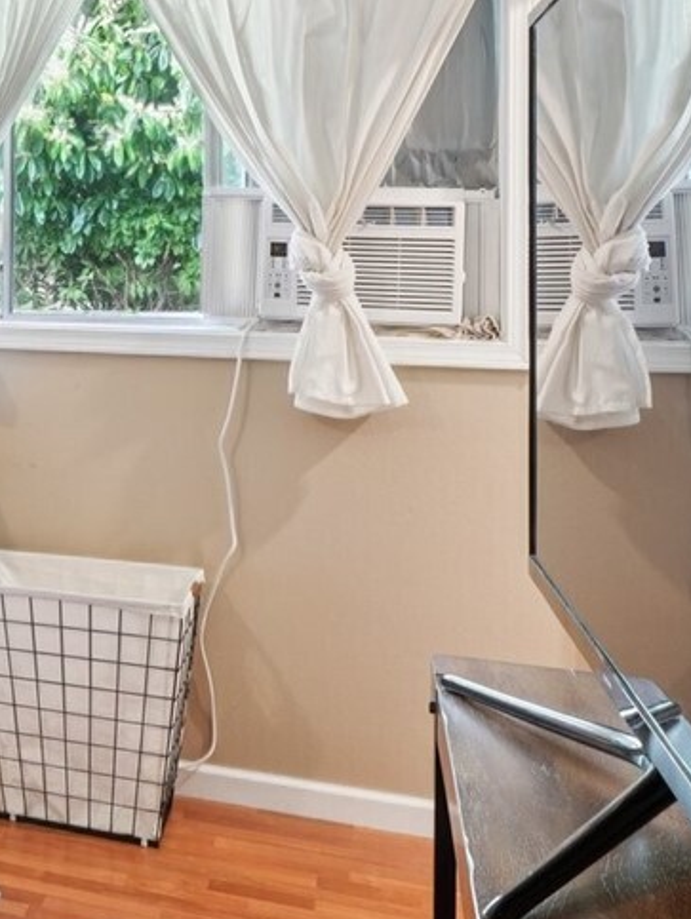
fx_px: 1435
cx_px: -519
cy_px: 250
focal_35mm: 54
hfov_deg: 20.3
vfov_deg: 34.9
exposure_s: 1/5
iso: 400
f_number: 8
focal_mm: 16
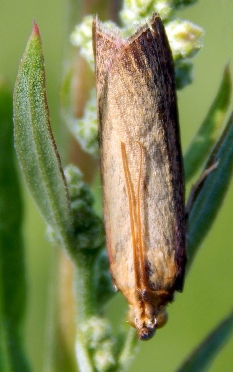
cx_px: 138
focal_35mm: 261
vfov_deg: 8.0
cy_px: 186
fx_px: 2650
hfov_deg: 5.0
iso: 125
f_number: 5.3
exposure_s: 1/250
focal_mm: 32.8
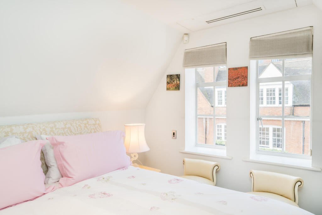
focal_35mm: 24
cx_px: 161
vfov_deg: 53.1
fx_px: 215
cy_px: 108
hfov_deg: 73.7
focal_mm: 24
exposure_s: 1/30
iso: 640
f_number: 11
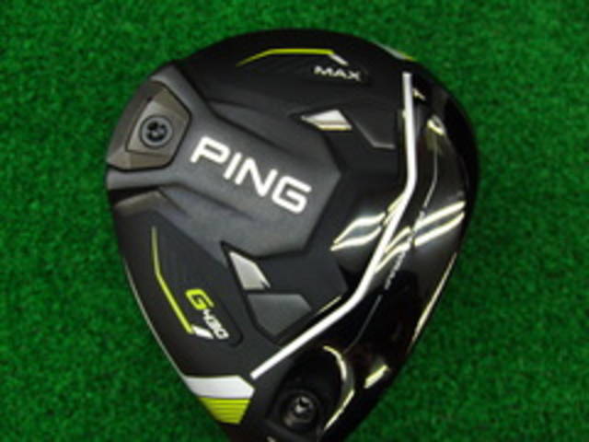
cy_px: 221
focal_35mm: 37
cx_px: 294
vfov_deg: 38.7
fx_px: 630
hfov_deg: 50.1
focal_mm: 6.42
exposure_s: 1/60
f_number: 3.6
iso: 400
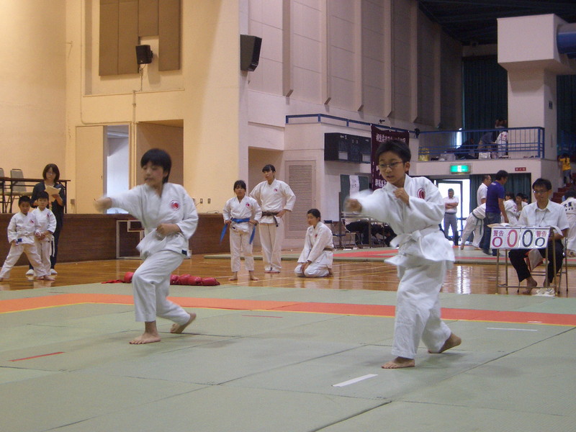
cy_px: 216
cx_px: 288
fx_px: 1032
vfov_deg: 23.7
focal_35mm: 62
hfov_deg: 31.2
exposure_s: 1/25
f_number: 3.5
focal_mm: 10.2
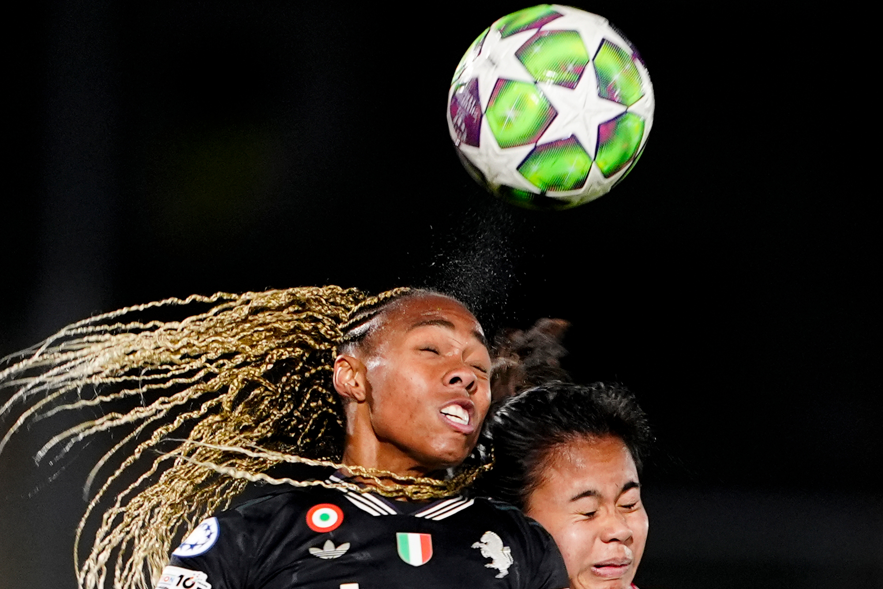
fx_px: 11355
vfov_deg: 3.0
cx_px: 428
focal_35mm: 463
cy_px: 324
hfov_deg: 4.5
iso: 2000
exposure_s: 1/1000
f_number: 2.8
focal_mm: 400
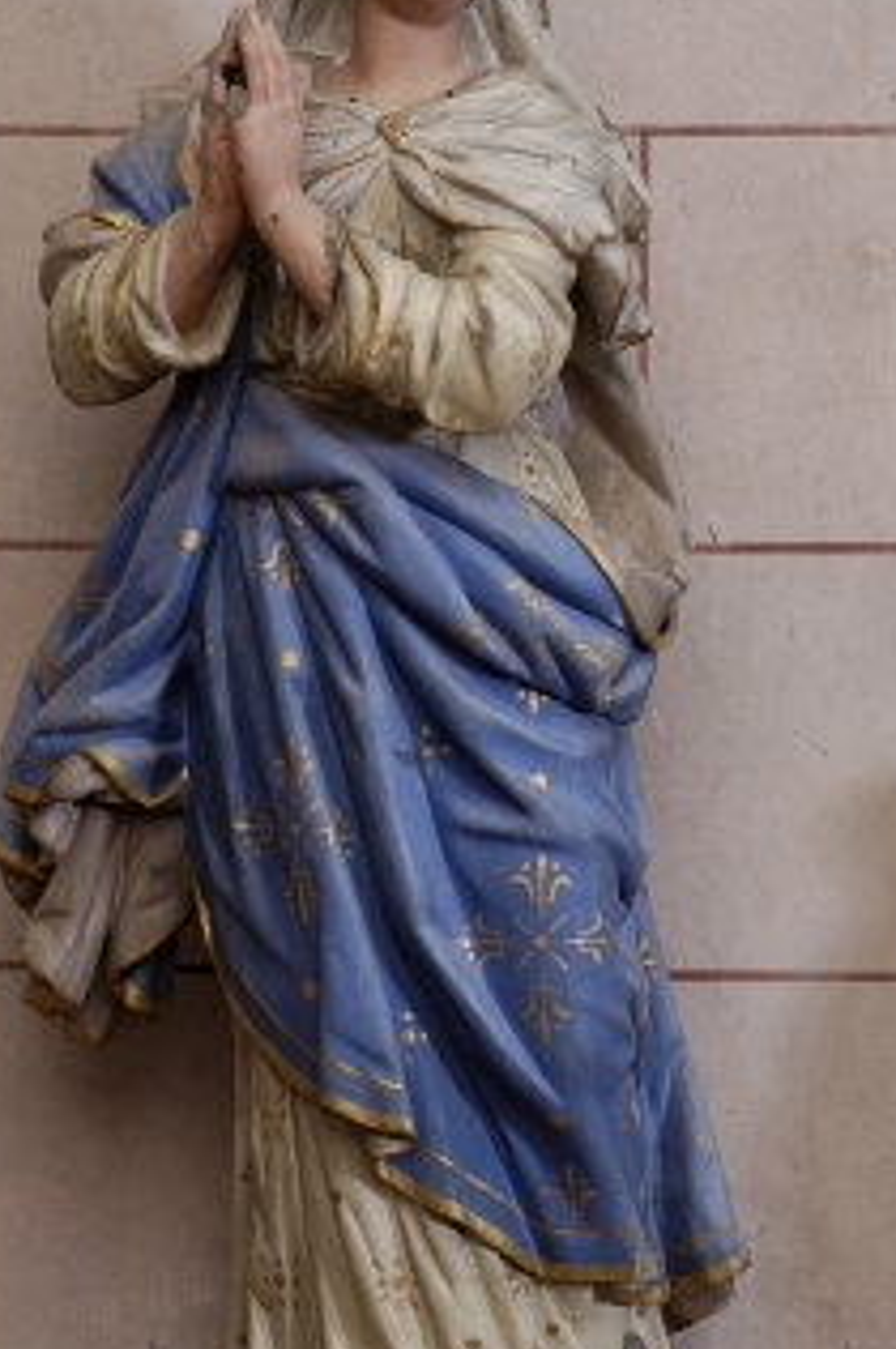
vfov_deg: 12.1
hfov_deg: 8.1
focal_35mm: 170
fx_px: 6360
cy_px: 726
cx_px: 256
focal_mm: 70
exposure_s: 1/60
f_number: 10
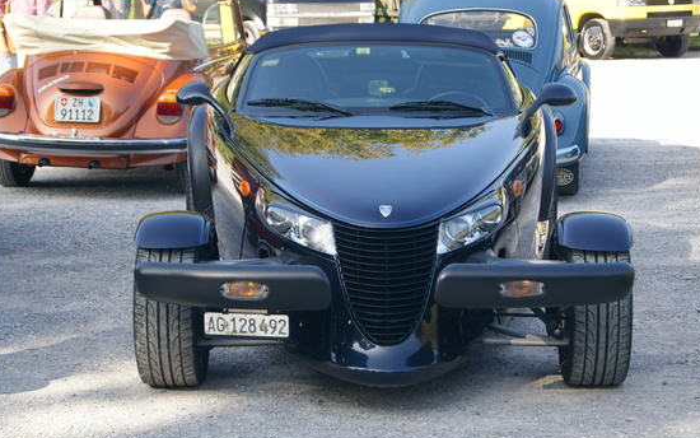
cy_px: 220
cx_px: 375
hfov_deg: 22.7
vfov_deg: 14.3
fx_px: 1747
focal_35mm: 92
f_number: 5.6
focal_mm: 55
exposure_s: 1/100
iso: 100
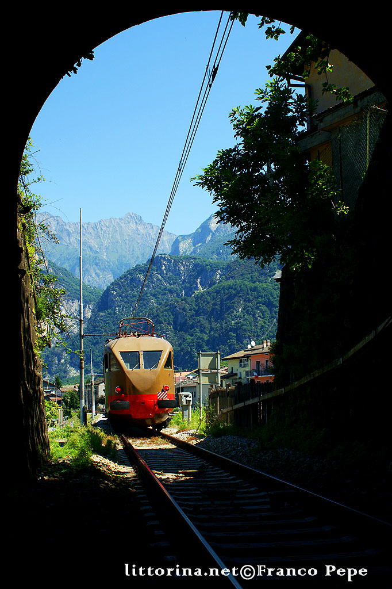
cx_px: 196
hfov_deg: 29.8
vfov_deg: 43.6
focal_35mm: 45
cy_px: 294
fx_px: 735
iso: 200
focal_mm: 30
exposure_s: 1/500
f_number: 5.6
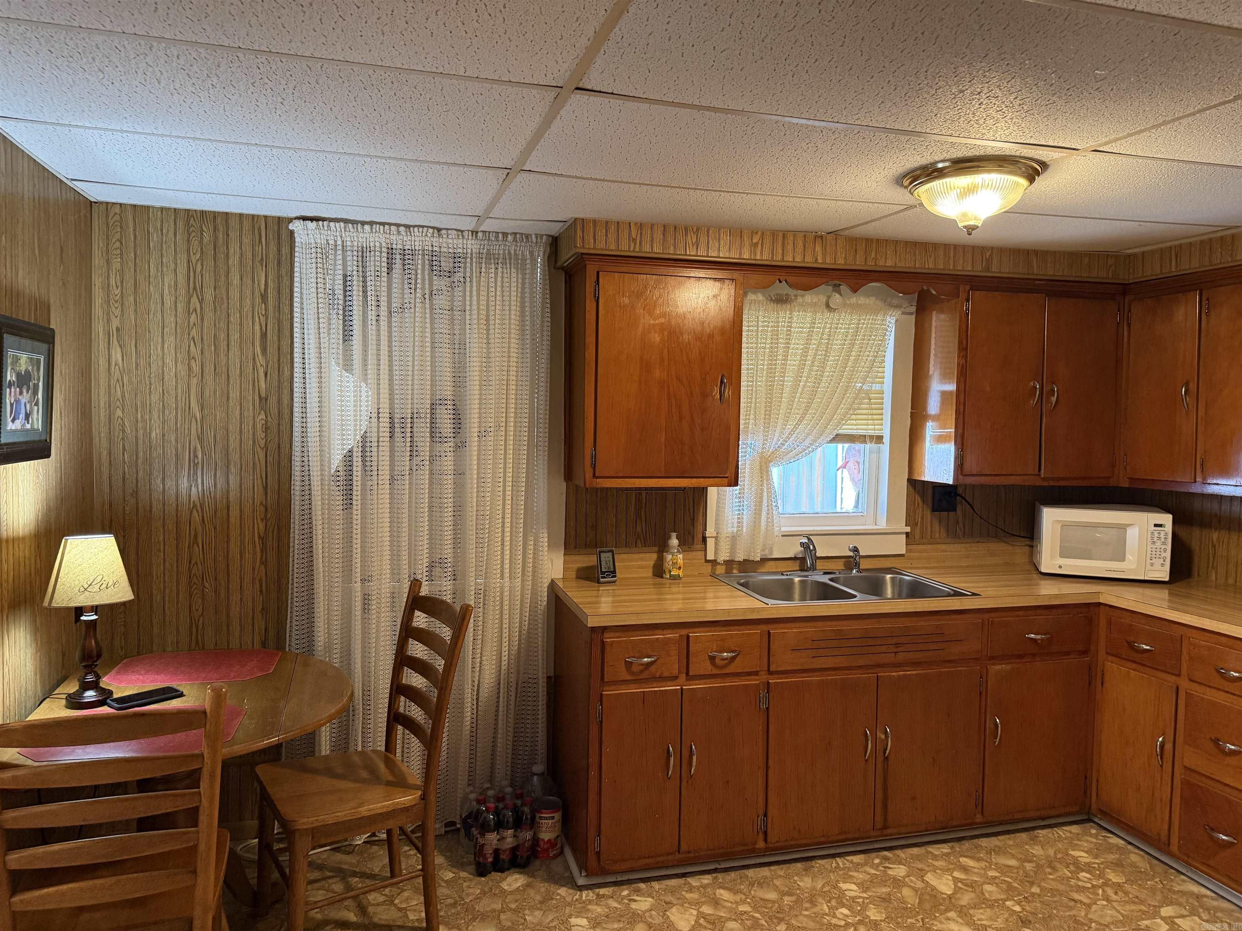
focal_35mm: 24
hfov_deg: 71.6
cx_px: 621
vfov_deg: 56.8
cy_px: 466
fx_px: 861
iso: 400
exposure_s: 1/60
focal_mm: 6.76
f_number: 1.78
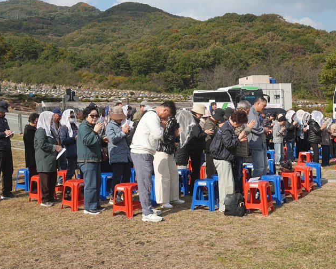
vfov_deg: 36.5
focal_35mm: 41
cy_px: 135
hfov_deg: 44.7
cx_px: 189
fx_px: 408
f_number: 9
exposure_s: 1/400
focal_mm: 24
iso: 200
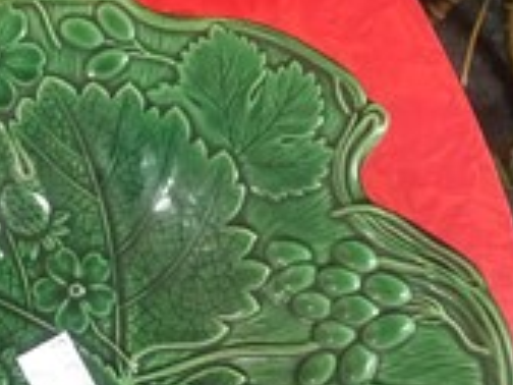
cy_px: 373
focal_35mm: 69
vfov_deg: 20.7
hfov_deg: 27.0
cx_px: 31
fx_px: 1023
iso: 250
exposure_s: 1/17
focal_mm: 4.15
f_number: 2.2
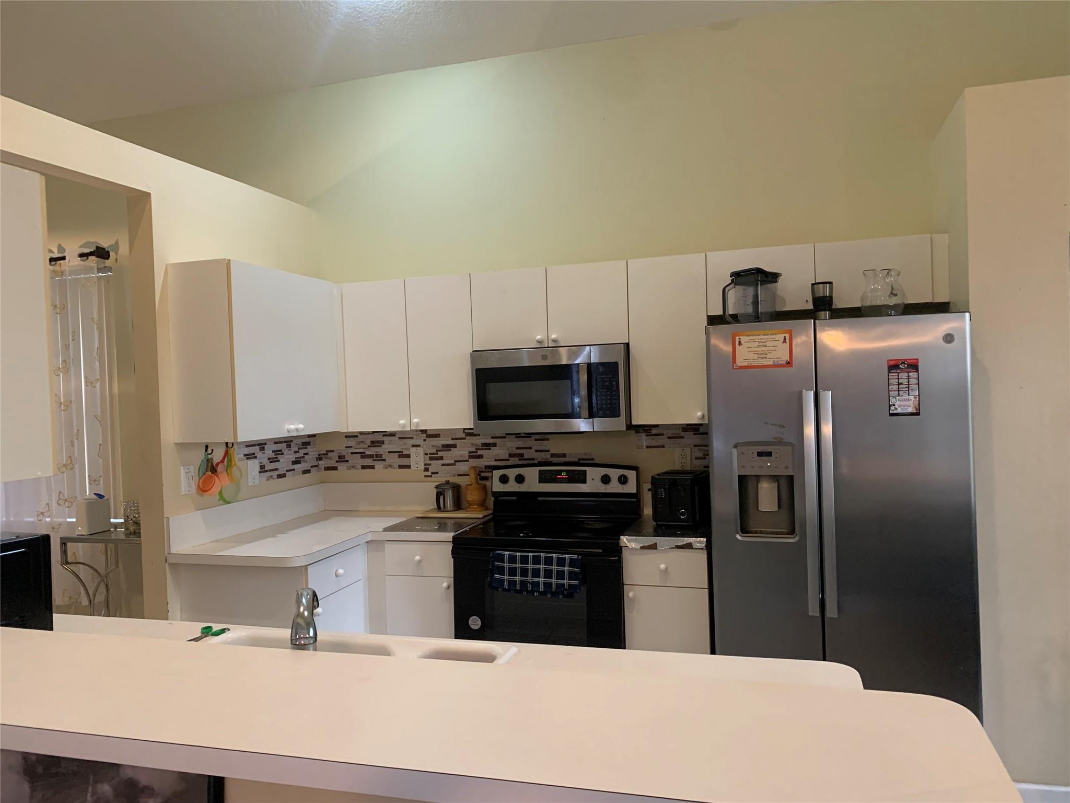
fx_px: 804
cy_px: 402
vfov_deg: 53.1
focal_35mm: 26
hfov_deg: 67.3
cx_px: 535
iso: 400
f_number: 1.8
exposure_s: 1/40
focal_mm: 4.25
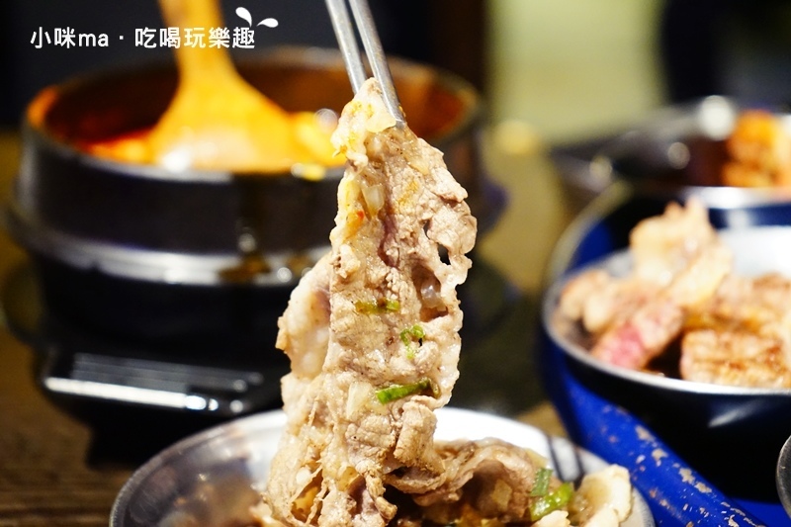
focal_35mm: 70
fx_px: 1538
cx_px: 396
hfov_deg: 28.8
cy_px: 264
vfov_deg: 19.4
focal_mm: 70
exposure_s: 1/80
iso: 5000
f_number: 5.6
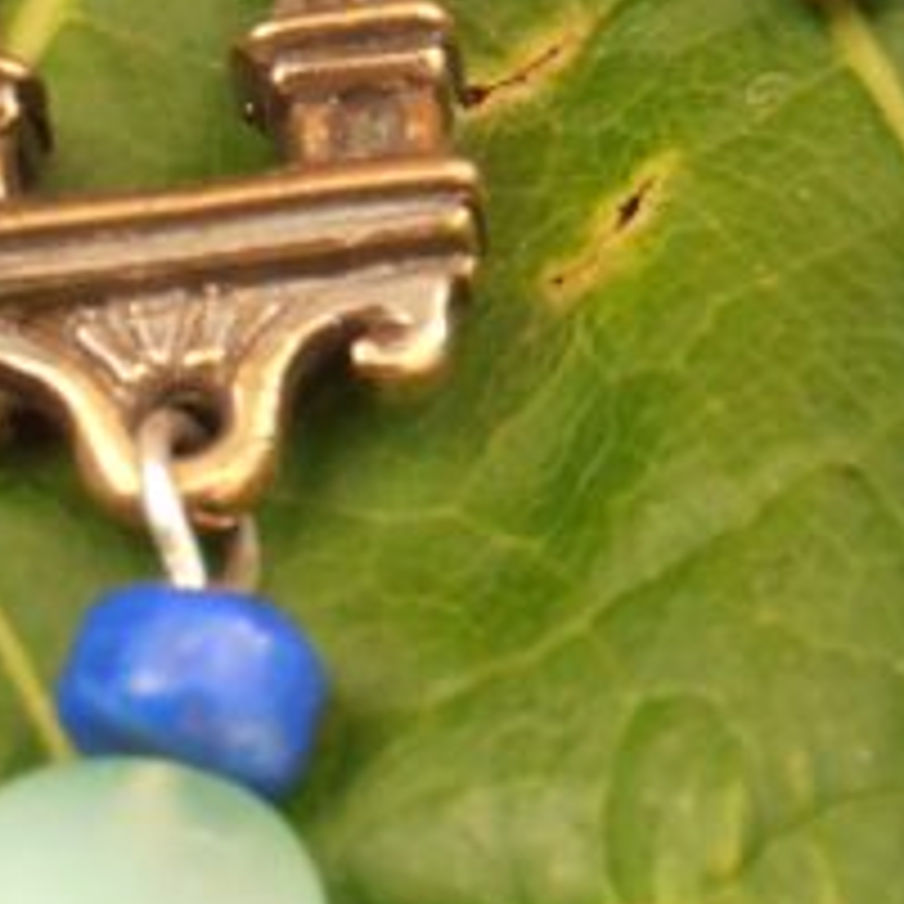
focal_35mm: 167
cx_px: 706
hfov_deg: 10.4
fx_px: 4934
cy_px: 175
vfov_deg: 10.4
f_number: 3.9
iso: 200
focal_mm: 6.61
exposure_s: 1/2
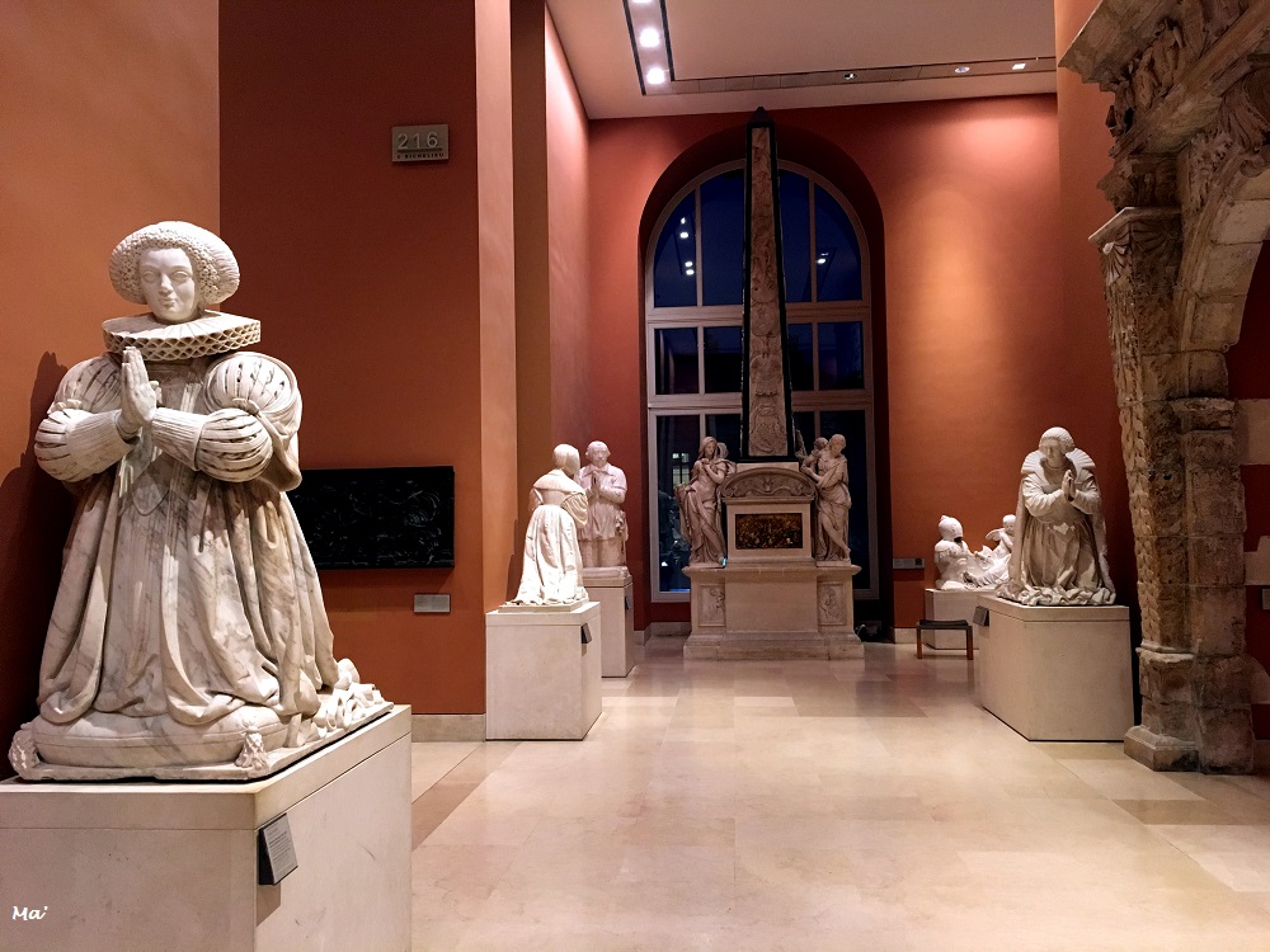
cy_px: 476
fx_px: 1064
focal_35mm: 29
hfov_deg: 61.7
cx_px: 635
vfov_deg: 48.2
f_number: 2.2
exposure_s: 1/20
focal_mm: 4.15
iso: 200
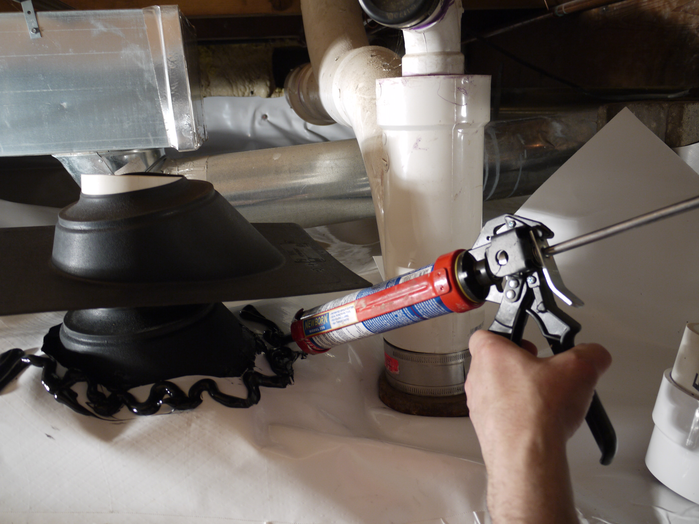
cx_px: 350
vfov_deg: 49.7
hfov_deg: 63.4
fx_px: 565
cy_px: 262
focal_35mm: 28
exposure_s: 1/30
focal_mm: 14
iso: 160
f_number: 3.5
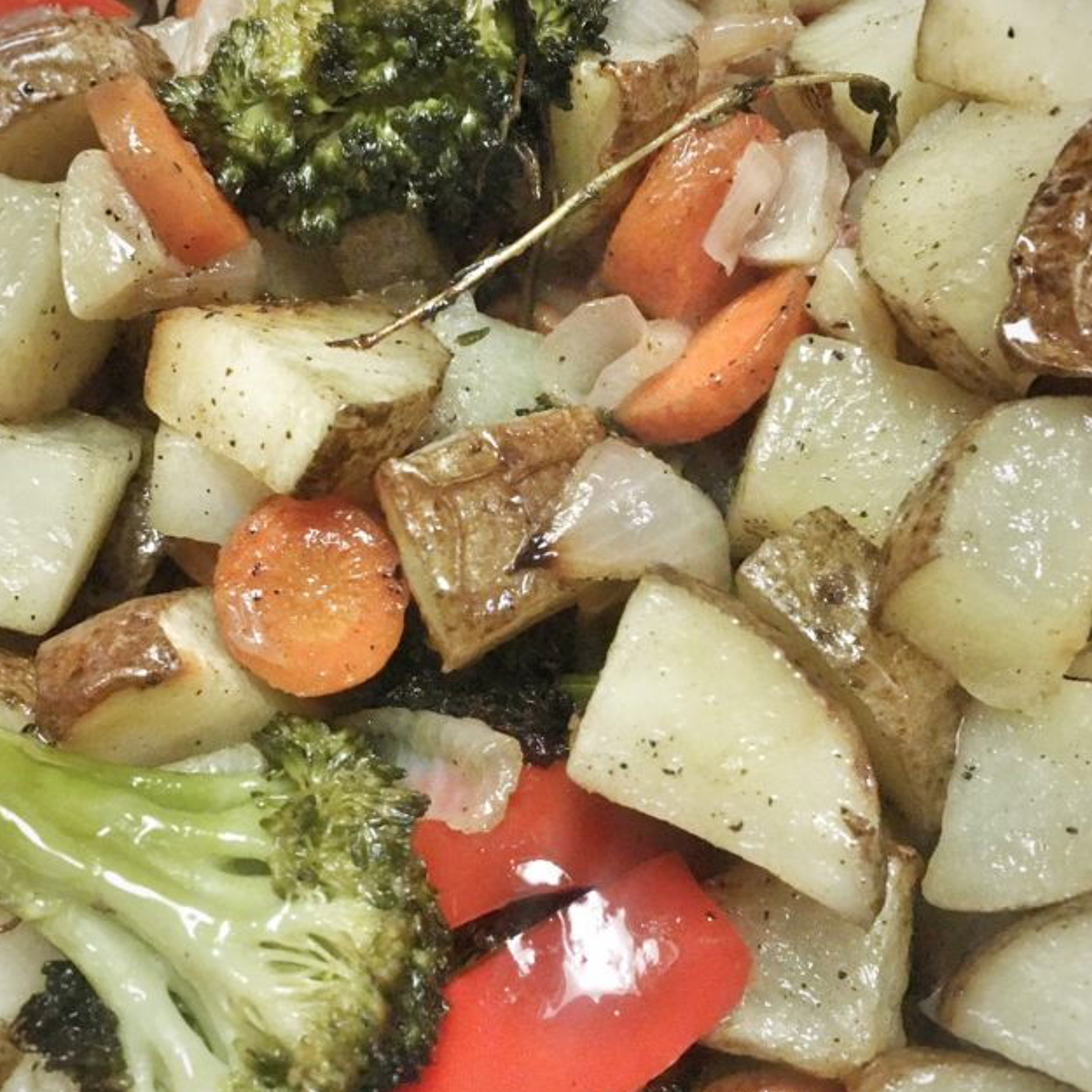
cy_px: 557
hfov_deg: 40.0
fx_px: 1499
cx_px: 505
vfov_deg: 40.0
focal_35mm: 42
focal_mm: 4.15
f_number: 2.2
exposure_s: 1/30
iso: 160
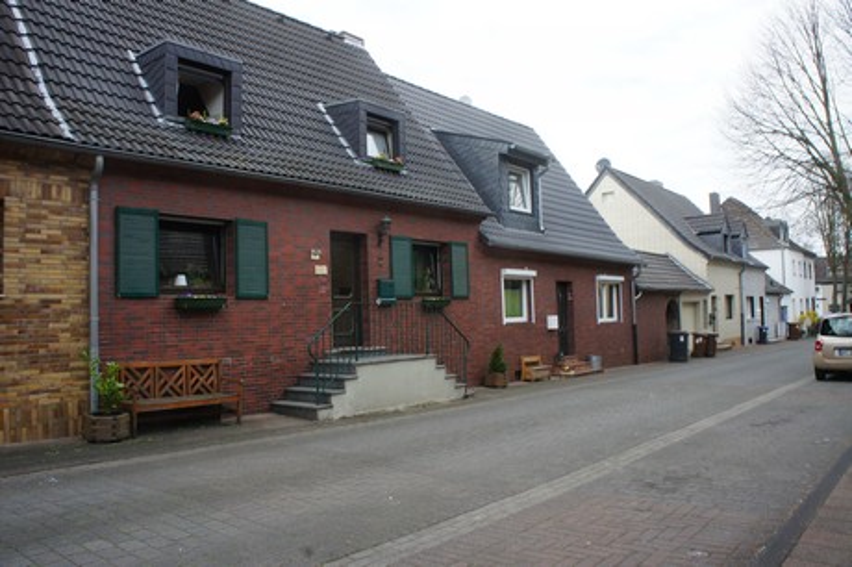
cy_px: 284
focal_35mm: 27
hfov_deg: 67.4
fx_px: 639
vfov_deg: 47.9
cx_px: 426
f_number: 11
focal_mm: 18
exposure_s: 1/160
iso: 640
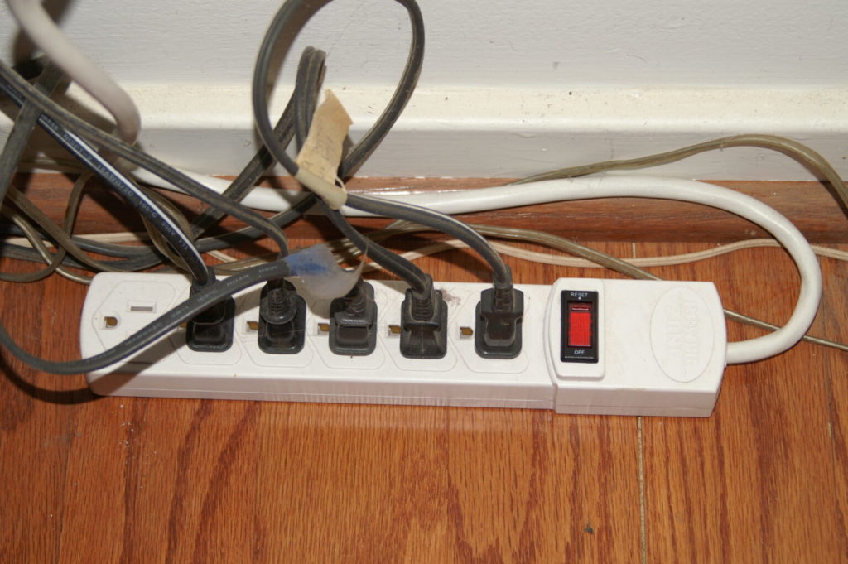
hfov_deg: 19.5
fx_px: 2471
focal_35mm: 105
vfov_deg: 13.0
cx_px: 424
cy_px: 282
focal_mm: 70
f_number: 5.6
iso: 200
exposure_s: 1/60
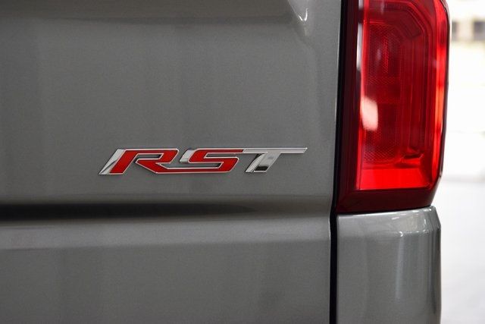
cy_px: 162
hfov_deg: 21.9
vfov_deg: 14.7
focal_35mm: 93
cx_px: 242
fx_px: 1253
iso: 1600
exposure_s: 1/125
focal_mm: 62
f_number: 4.5
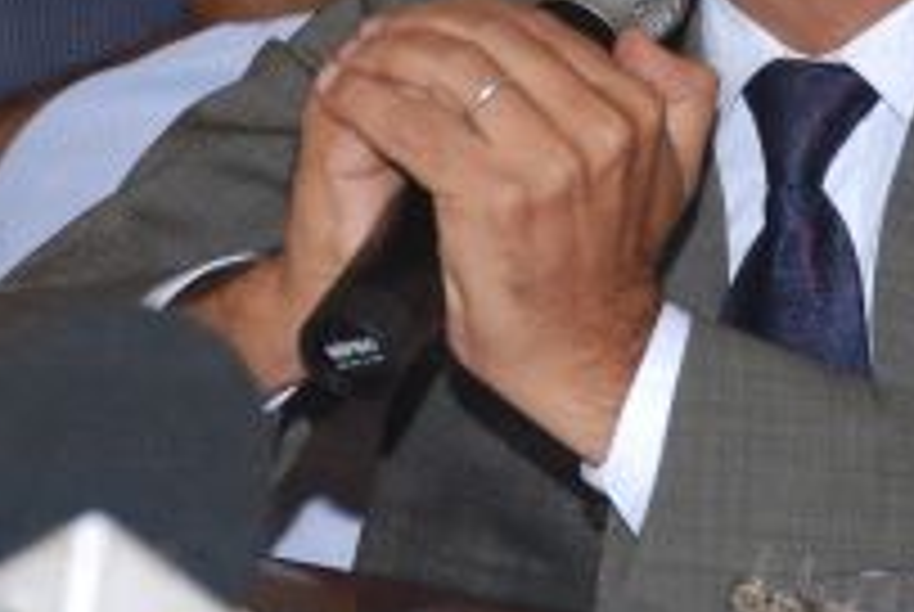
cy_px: -104
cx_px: 759
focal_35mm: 352
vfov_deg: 3.9
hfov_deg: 5.8
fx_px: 8950
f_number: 5.6
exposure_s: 1/60
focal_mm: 80
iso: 250
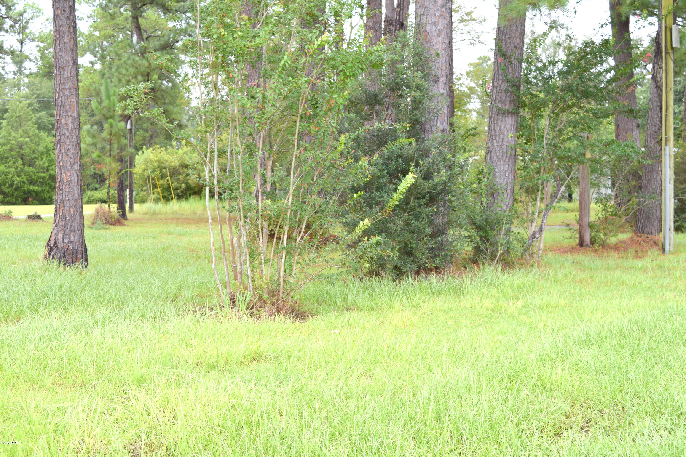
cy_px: 228
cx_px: 343
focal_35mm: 51
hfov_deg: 38.9
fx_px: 972
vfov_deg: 26.5
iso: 250
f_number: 8
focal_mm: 34
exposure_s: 1/250
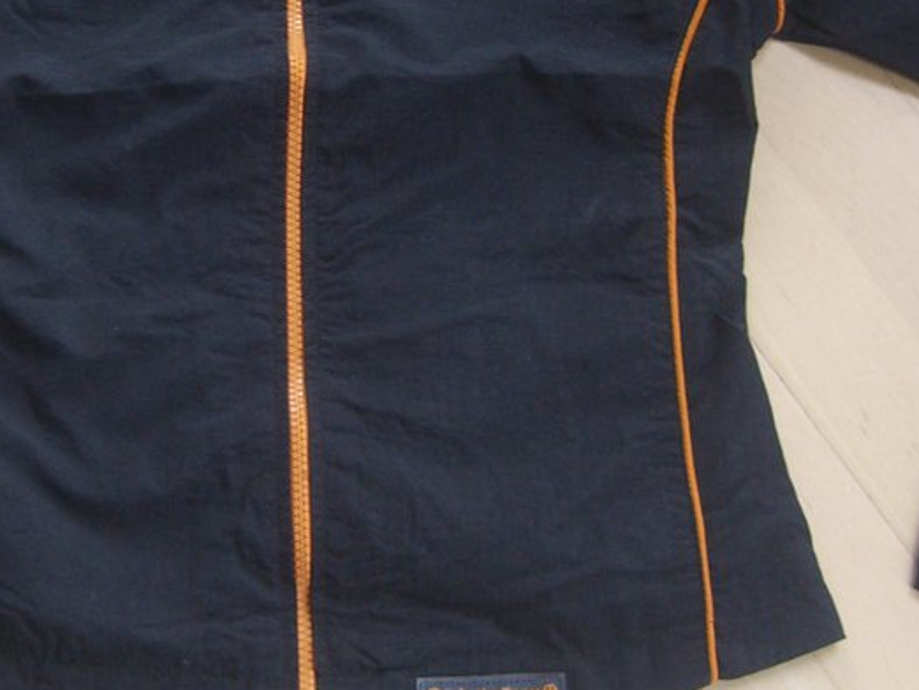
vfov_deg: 15.2
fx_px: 2576
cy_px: 194
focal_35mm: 97
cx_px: 242
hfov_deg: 20.1
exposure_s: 1/50
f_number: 2.8
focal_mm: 7.9
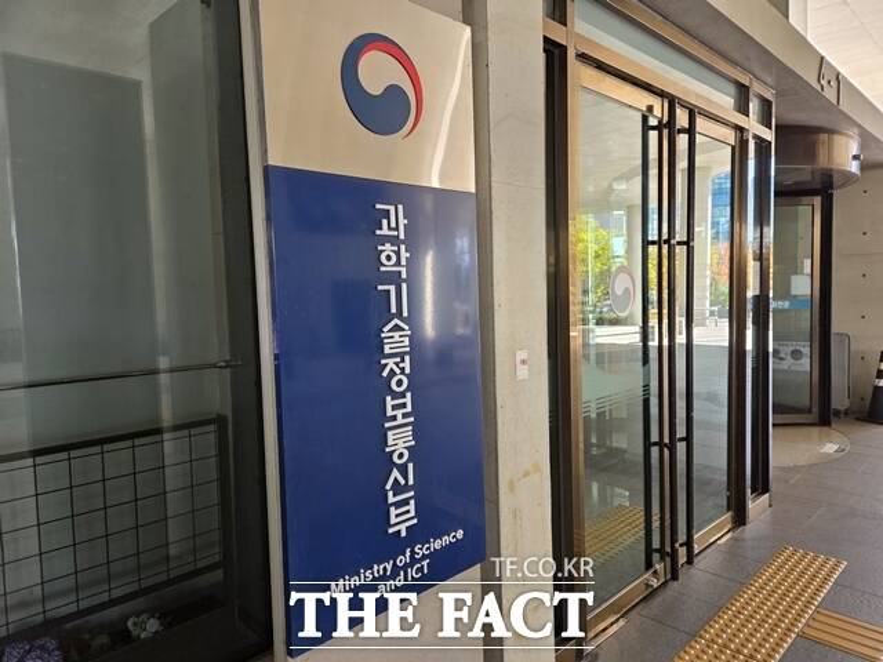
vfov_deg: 58.9
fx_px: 587
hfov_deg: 73.9
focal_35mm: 23
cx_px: 442
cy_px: 331
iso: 160
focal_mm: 5.4
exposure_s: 1/180
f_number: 1.8
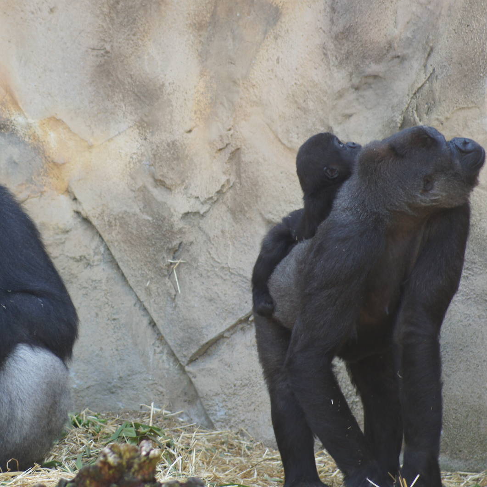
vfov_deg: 5.1
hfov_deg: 5.1
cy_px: 243
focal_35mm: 346
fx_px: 5507
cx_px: 147
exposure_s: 1/50
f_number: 5.6
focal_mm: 180
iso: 200
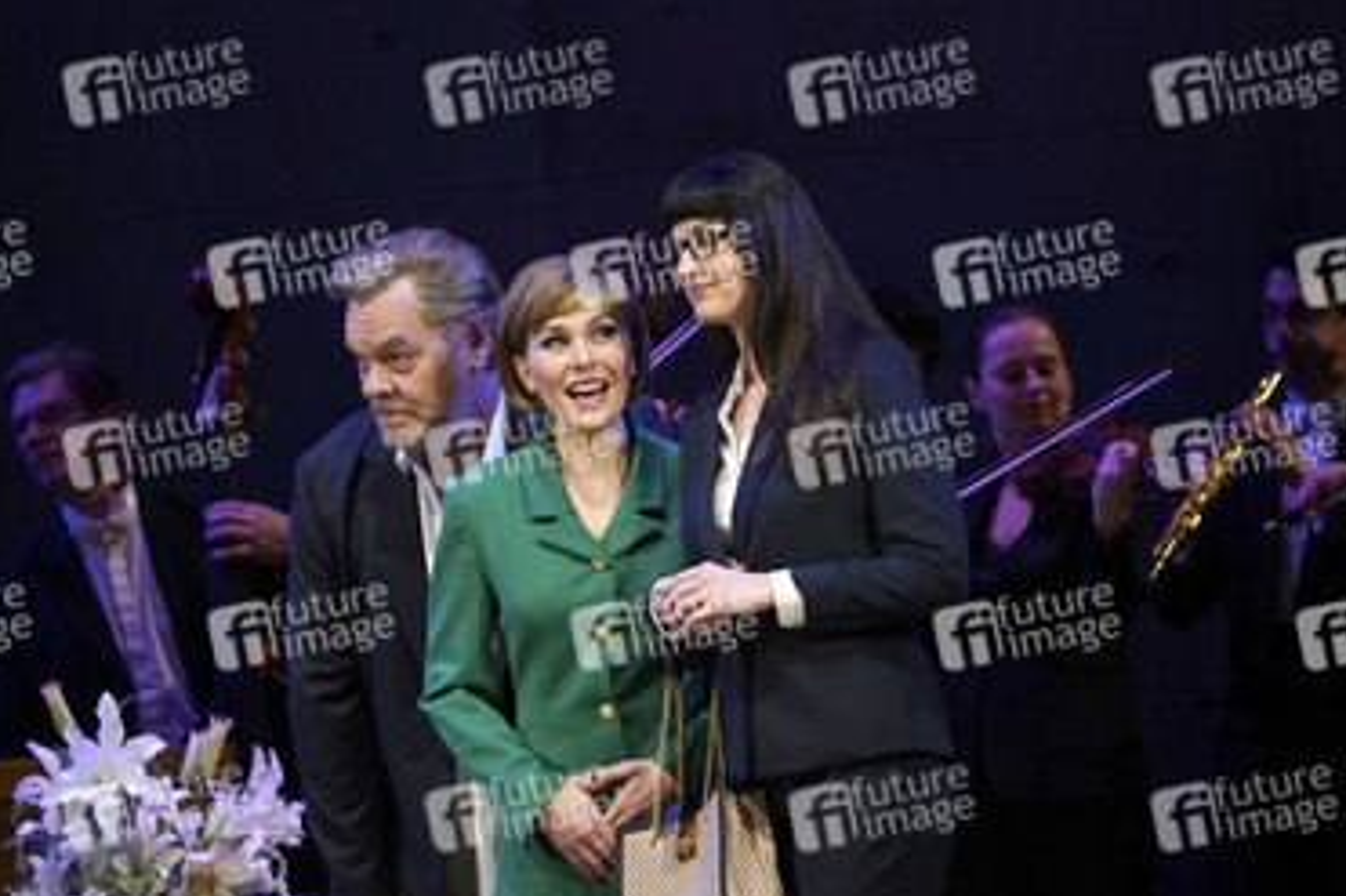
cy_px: 537
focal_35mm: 415
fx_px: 15509
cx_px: 568
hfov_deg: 5.0
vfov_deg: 3.3
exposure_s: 1/200
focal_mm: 341
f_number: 6.3
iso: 3200
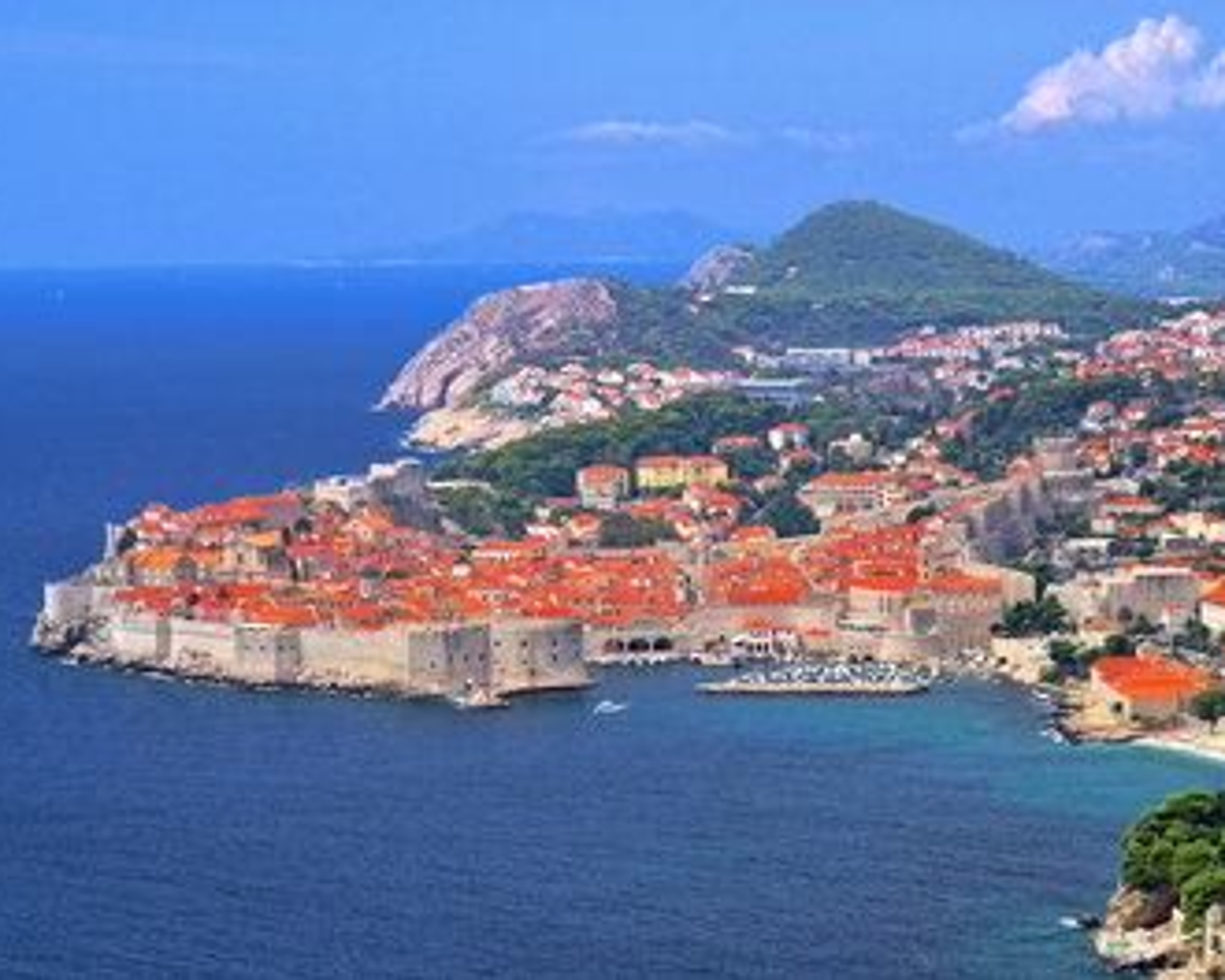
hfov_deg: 14.5
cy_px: 488
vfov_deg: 11.6
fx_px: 4822
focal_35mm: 133
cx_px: 601
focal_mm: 77.5
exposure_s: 1/125
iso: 100
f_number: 8
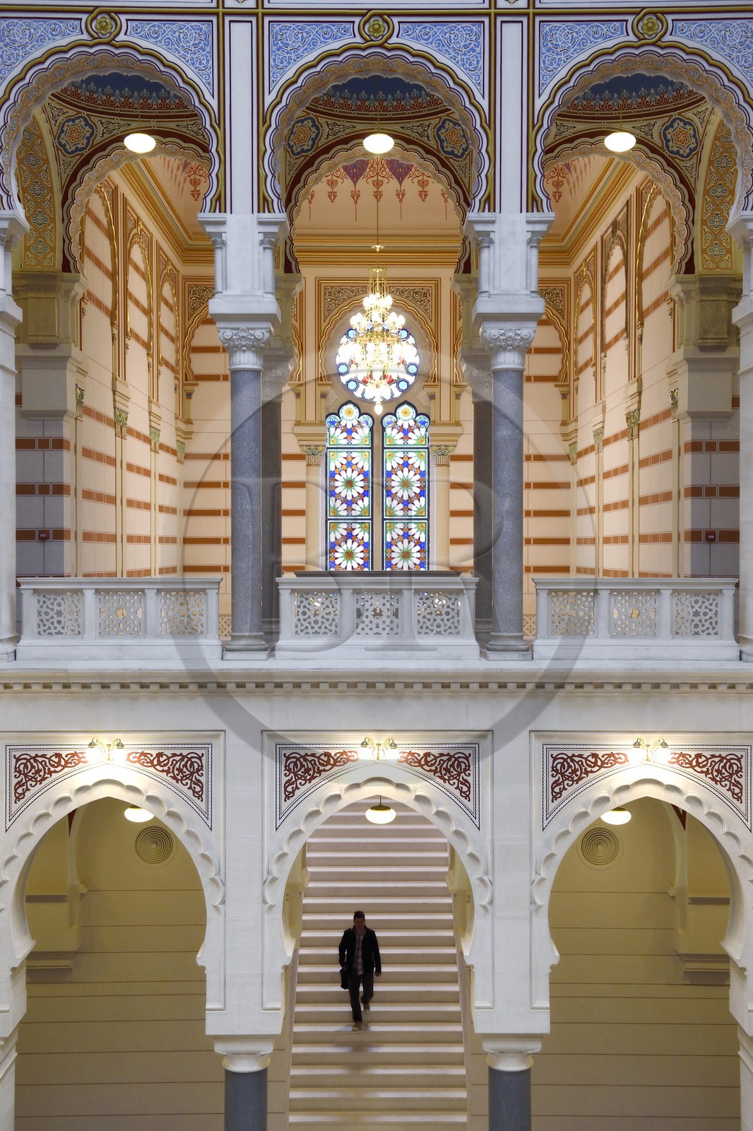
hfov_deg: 30.5
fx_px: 1381
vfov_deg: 44.5
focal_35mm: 44
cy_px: 566
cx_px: 376
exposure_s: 1/80
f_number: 7.1
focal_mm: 44
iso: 1600
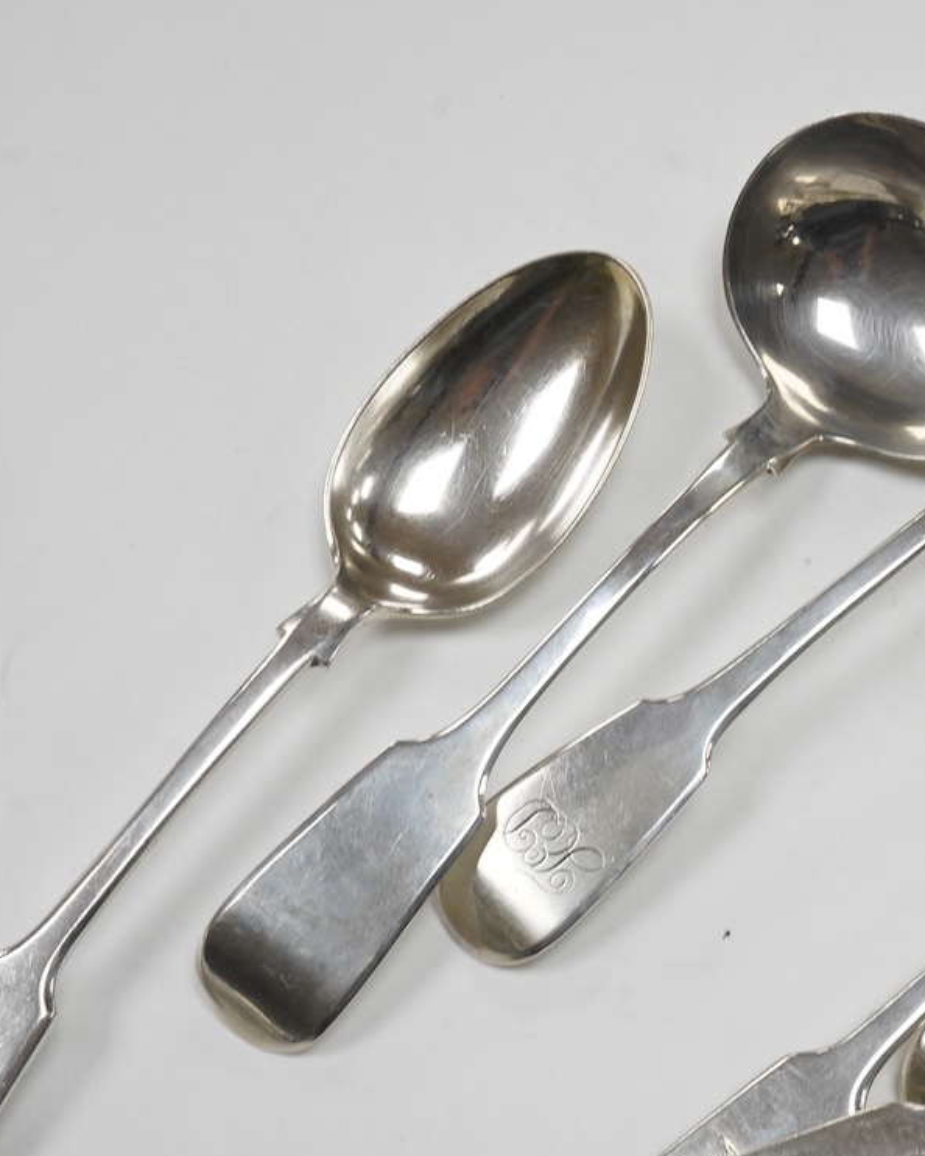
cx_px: 815
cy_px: 580
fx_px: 2189
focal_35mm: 64
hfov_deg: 23.3
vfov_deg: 29.6
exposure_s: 1/125
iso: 2500
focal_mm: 30
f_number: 20
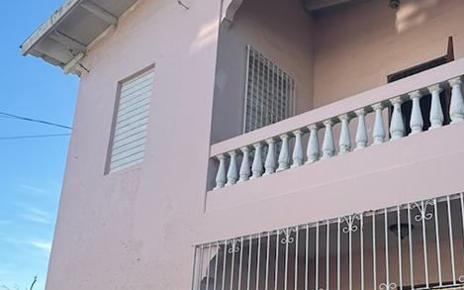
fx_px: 480
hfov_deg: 49.4
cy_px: 233
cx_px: 350
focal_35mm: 38
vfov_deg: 32.6
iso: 40
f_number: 2.2
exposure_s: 1/693
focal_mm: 2.22
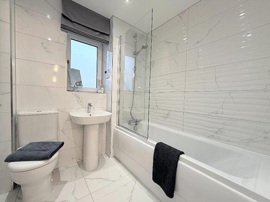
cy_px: 101
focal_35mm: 14
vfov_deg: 85.7
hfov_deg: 102.1
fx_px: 109
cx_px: 135
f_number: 2.2
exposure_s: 1/100
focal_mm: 2.22
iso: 125
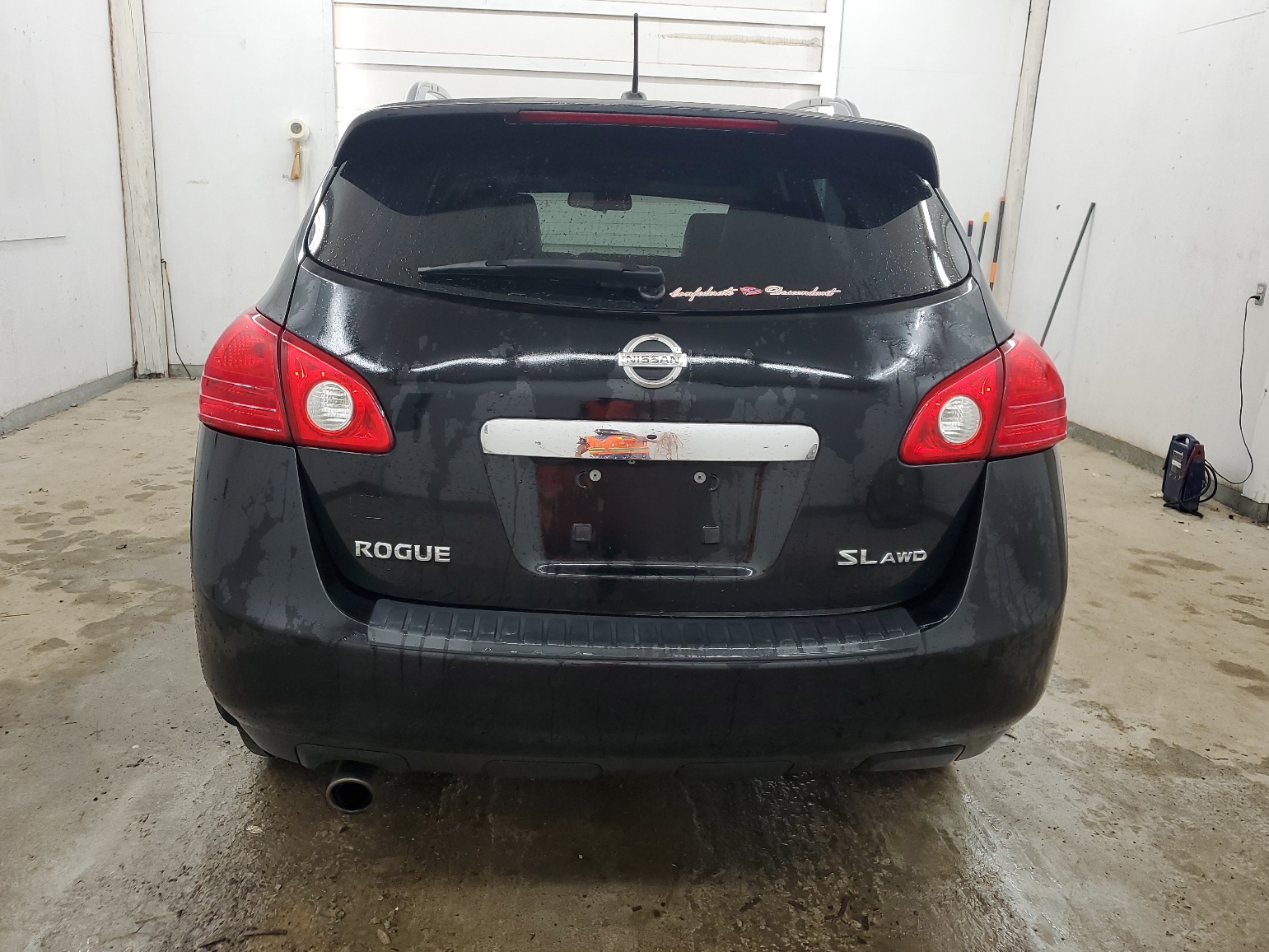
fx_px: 990
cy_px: 470
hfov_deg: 65.3
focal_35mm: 27
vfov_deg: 51.4
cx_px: 632
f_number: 1.5
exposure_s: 1/60.2
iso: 67
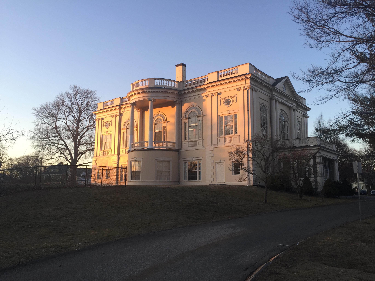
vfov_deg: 48.2
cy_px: 140
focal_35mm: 29
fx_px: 314
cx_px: 188
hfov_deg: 61.7
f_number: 2.2
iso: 32
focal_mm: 4.15
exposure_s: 1/152
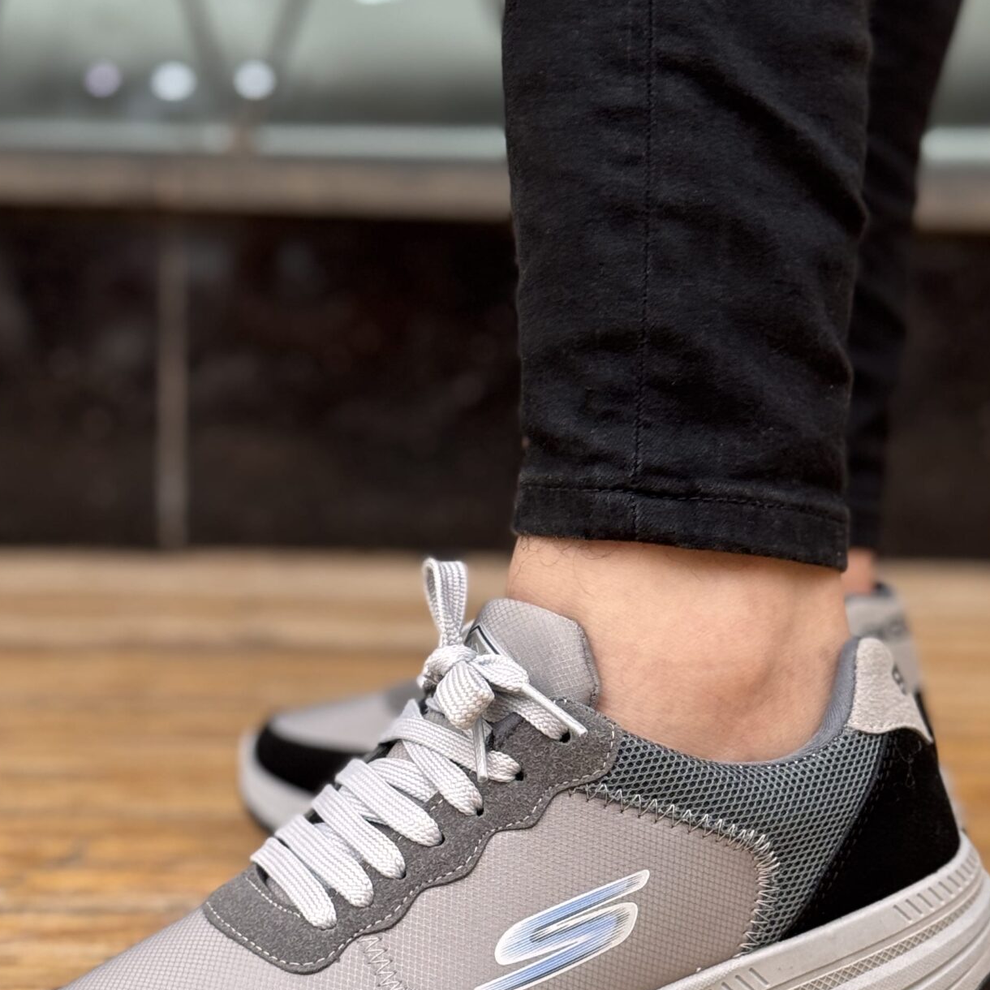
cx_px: 533
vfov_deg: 19.4
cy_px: 722
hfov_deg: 19.5
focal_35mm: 89
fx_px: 2880
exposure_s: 1/93
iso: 100
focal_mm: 6.76
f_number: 1.78
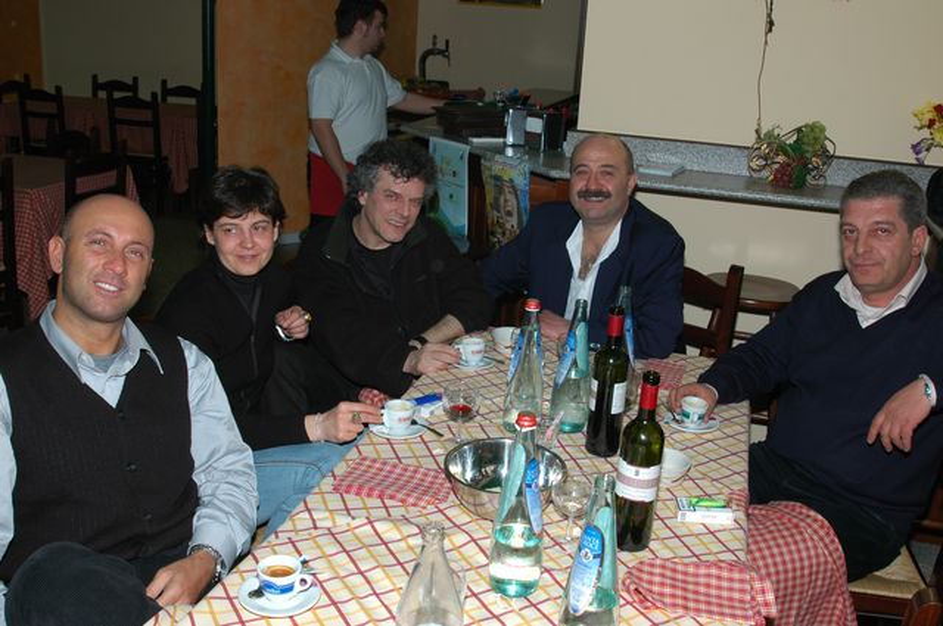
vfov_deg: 36.8
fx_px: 942
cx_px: 472
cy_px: 313
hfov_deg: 53.2
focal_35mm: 36
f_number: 7.1
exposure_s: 1/60
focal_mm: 24
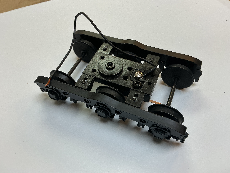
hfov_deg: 61.7
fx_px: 193
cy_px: 86
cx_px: 115
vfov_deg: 48.2
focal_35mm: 29
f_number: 1.8
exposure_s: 1/100
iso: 32
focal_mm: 3
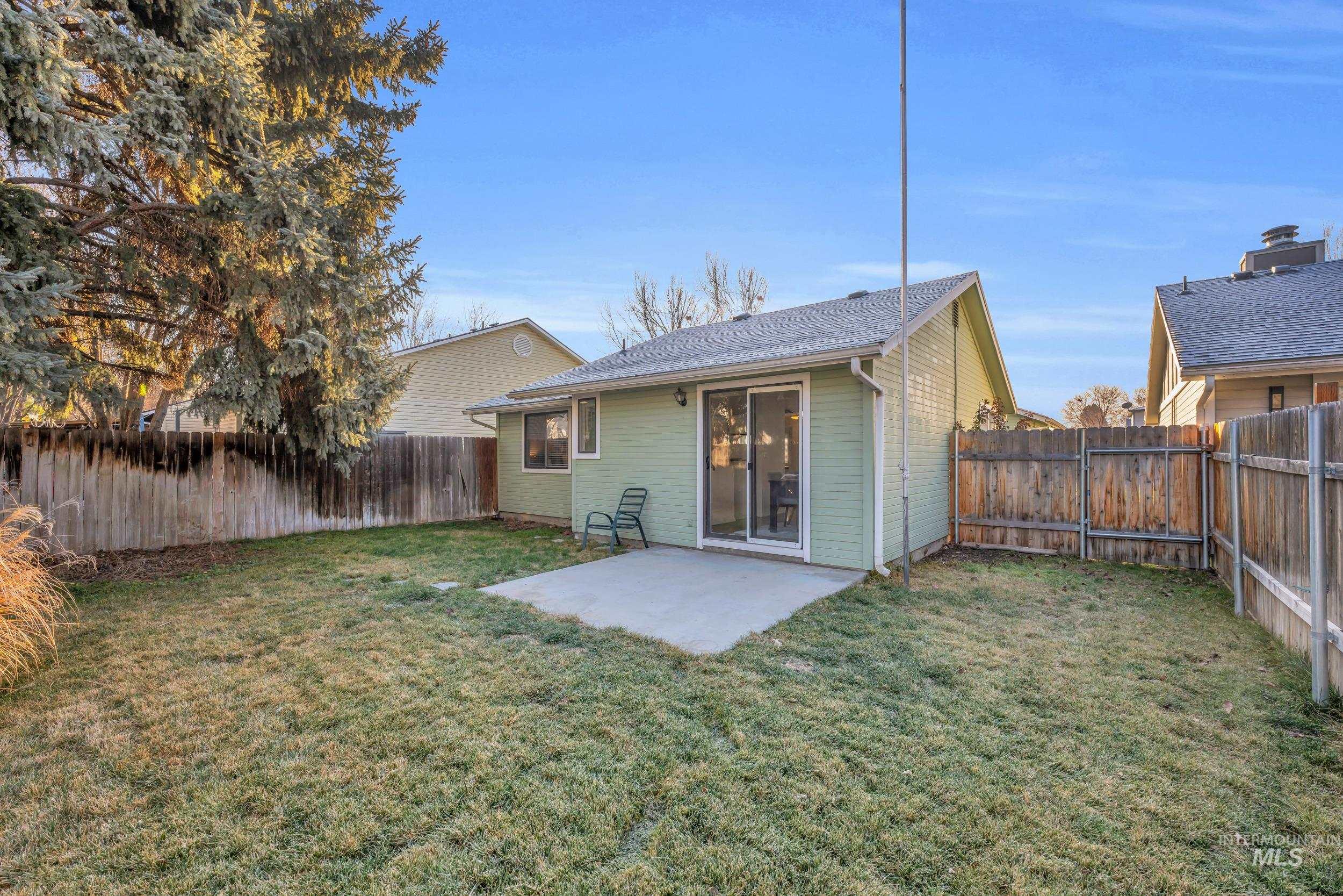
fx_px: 522
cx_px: 672
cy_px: 448
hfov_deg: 104.3
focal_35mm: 14
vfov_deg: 81.2
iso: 100
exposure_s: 1/100
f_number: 9
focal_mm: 14
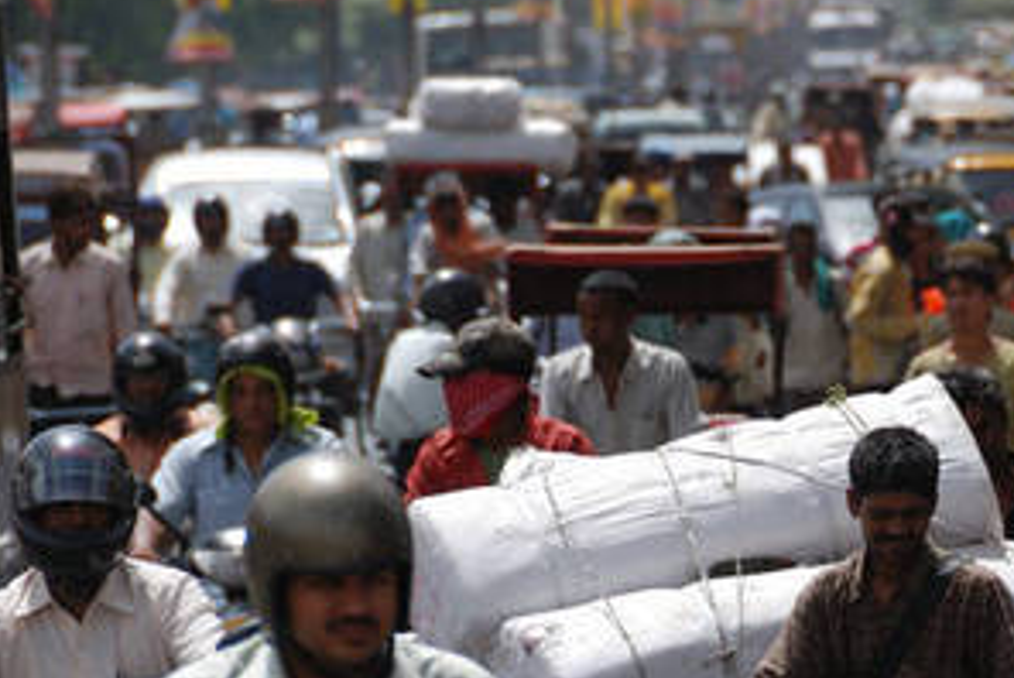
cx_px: 867
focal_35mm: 709
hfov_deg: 2.9
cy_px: 281
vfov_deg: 1.9
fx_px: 19989
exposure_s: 1/500
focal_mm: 200
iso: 100
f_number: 5.6
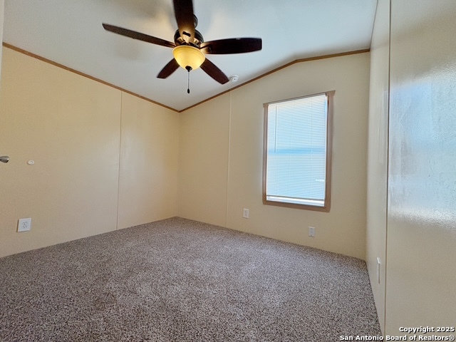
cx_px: 228
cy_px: 171
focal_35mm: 14
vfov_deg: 85.7
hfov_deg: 102.1
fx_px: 184
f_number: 2.2
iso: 160
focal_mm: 2.22
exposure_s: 1/120
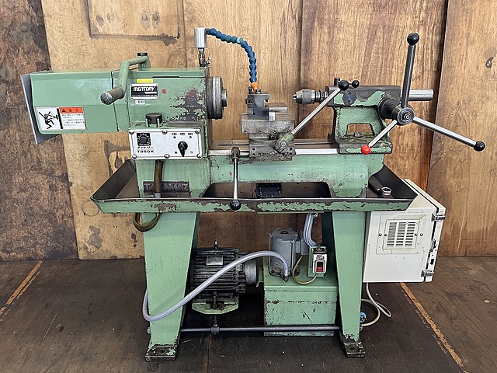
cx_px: 248
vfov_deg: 53.1
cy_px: 186
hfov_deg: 67.3
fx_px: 373
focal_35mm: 26
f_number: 1.6
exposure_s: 1/106
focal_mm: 5.1
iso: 125
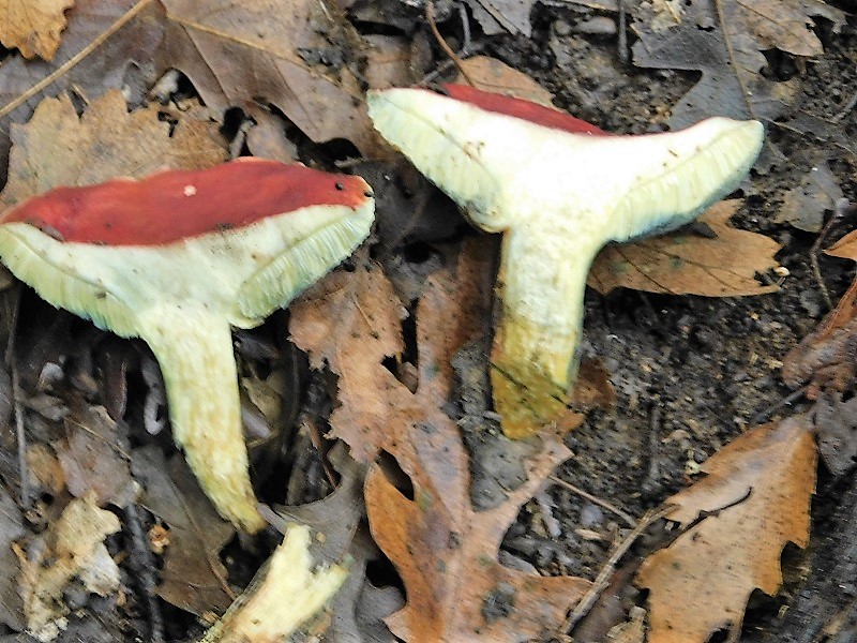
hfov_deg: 27.4
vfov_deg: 20.7
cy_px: 322
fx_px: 1758
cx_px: 428
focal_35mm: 71
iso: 560
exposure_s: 1/8
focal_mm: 12.6
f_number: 4.3
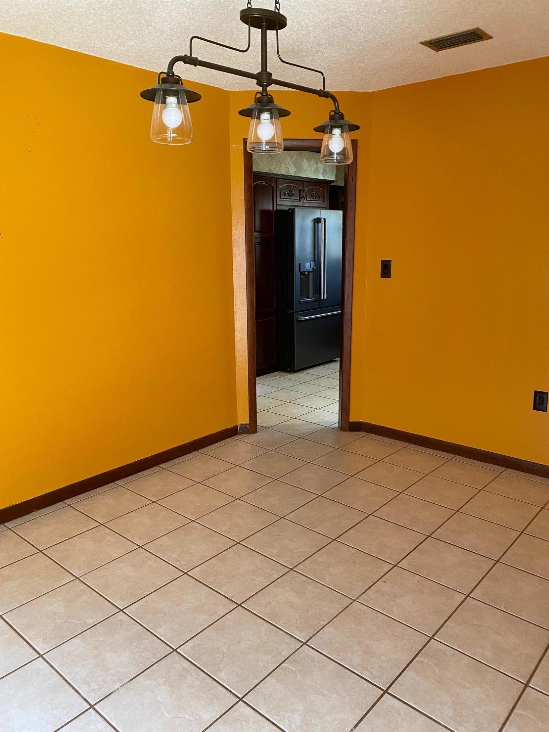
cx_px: 274
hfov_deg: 53.1
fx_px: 550
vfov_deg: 67.3
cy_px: 366
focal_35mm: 26
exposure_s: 1/60
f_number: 1.8
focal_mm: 4.25
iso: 200
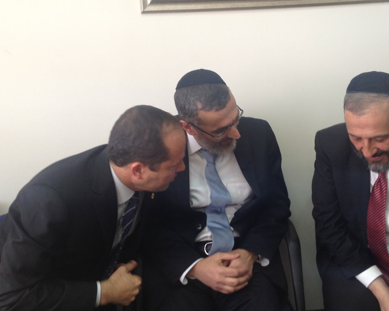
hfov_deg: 42.7
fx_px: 495
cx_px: 229
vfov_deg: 34.9
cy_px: 143
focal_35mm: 43
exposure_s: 1/30
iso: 64
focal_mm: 4.12
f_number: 2.4
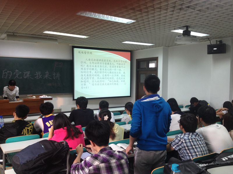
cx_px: 116
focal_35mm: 35
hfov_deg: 52.6
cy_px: 87
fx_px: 236
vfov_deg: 40.7
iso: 64
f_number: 2.4
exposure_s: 1/20
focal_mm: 4.28
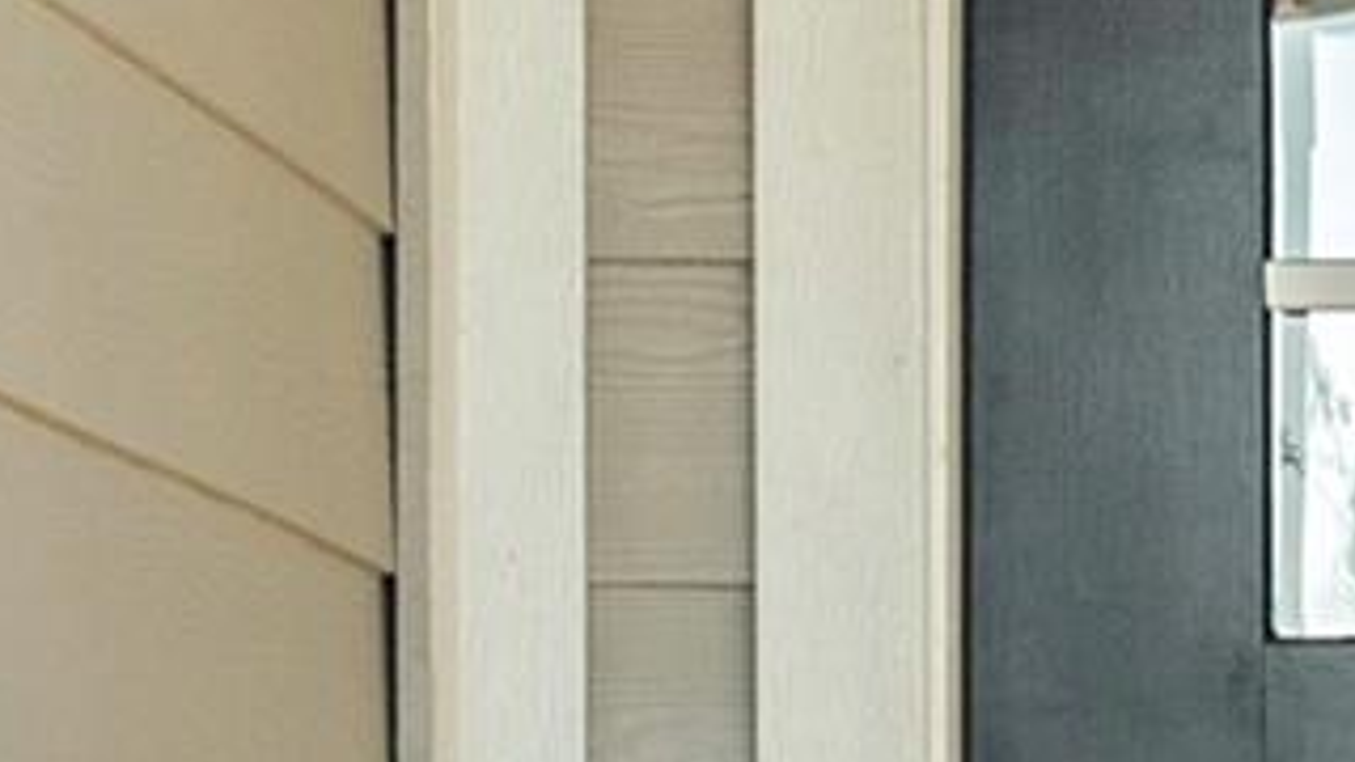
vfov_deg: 5.3
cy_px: 1259
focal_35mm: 228
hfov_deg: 9.3
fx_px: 8192
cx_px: 1876
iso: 200
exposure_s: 1/80
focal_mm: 23
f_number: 4
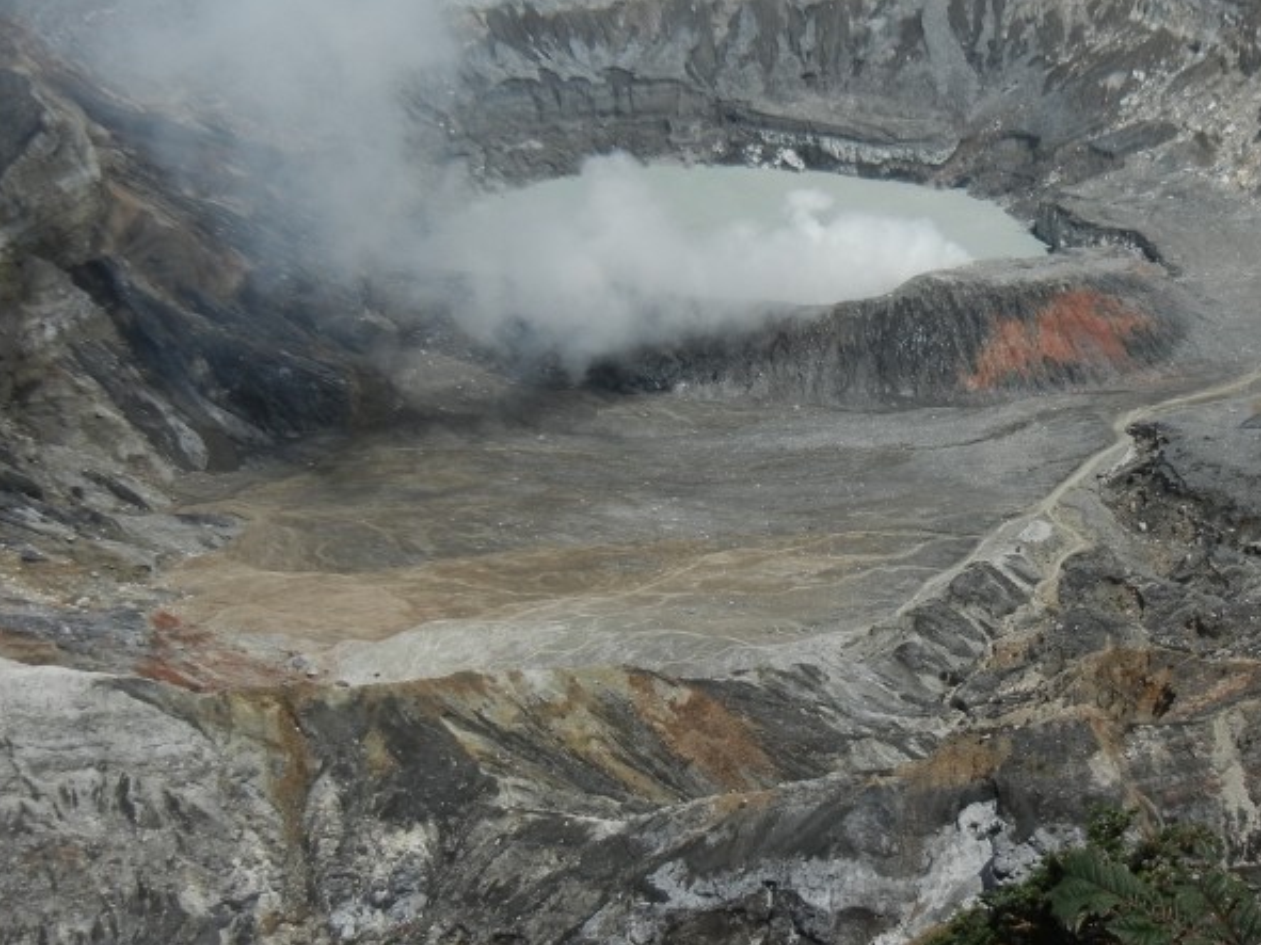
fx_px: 1894
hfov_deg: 36.2
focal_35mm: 52
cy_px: 403
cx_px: 898
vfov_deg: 28.0
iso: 160
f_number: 7
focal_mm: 5.4
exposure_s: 1/880
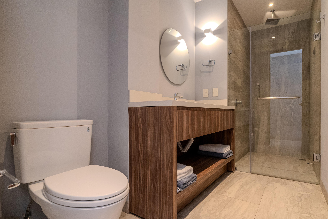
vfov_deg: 67.4
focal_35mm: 18
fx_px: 164
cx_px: 180
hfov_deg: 89.7
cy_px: 116
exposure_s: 1/40
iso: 4000
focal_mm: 16
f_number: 9
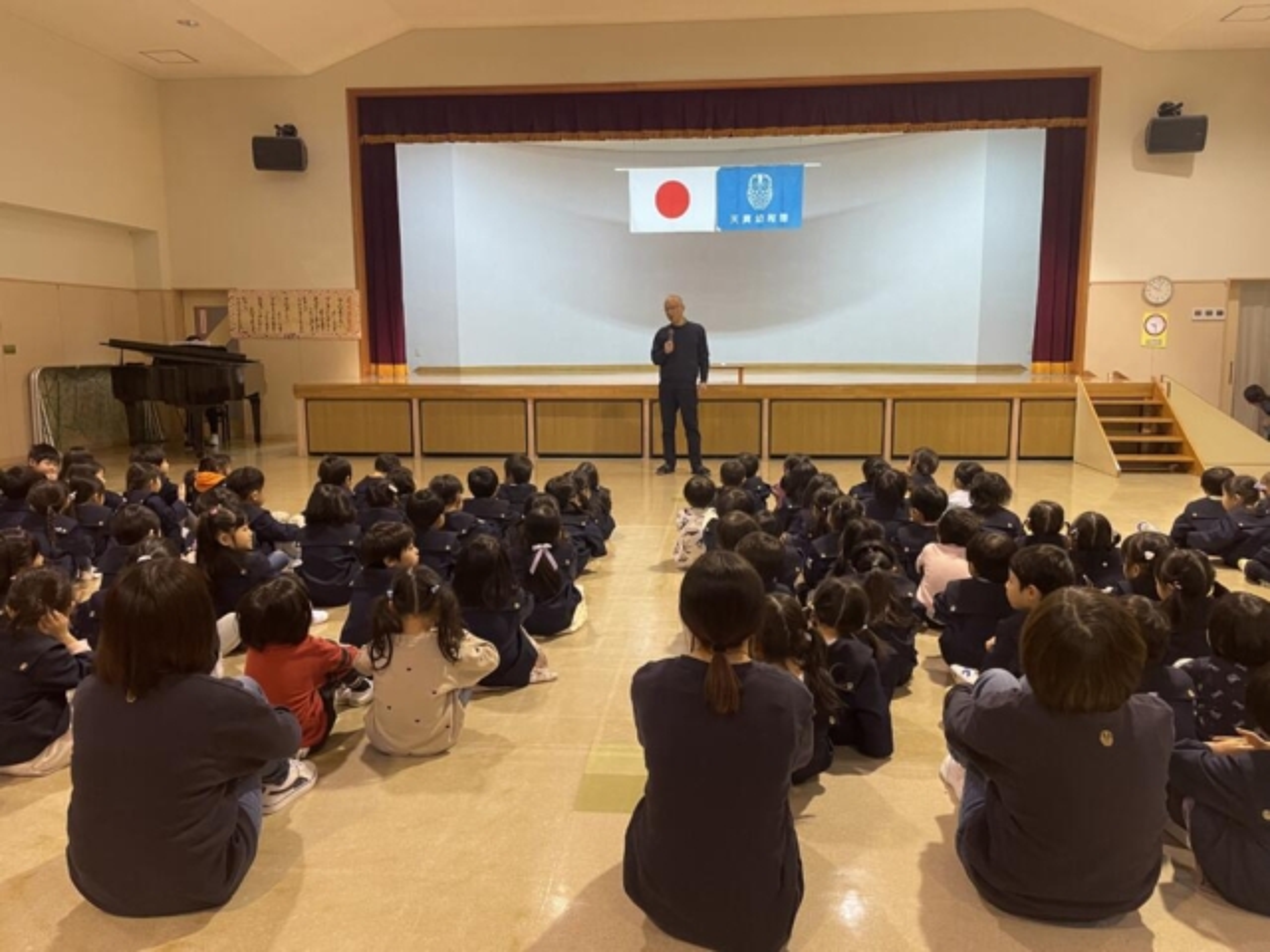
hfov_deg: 67.3
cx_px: 635
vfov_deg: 53.1
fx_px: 954
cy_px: 476
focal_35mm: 26
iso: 125
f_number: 1.6
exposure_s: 1/50
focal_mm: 4.2
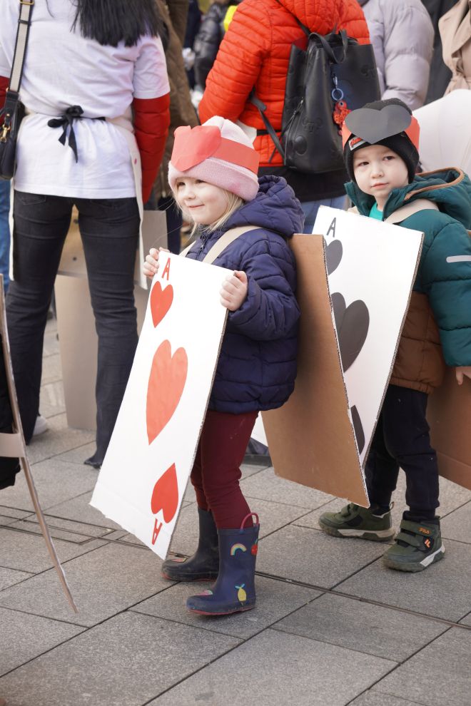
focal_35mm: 75
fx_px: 1472
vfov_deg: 27.0
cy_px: 353
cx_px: 236
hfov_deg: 18.2
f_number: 3.5
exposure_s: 1/200
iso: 200
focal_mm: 50
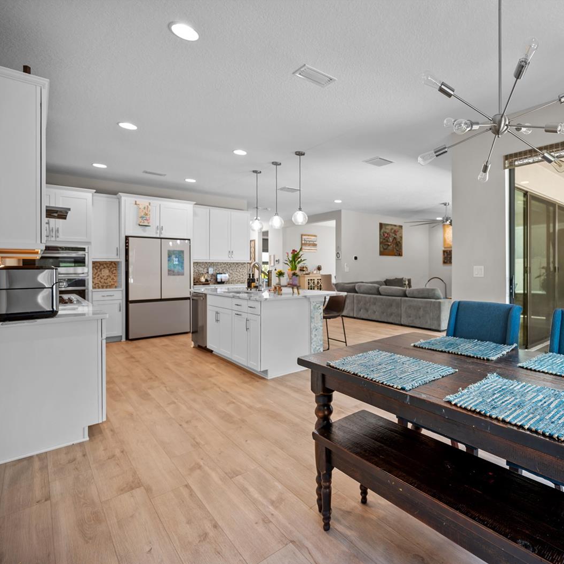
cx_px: 406
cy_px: 283
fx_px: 332
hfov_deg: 76.2
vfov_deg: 80.7
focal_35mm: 18
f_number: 4
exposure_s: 1/3
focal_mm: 14
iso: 100
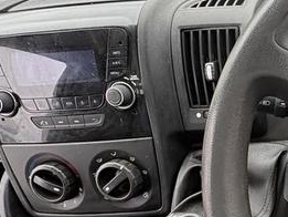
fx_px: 400
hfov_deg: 30.4
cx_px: 384
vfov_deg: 30.3
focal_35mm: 48
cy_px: 105
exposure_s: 1/99
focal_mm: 2.22
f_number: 2.2
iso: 100
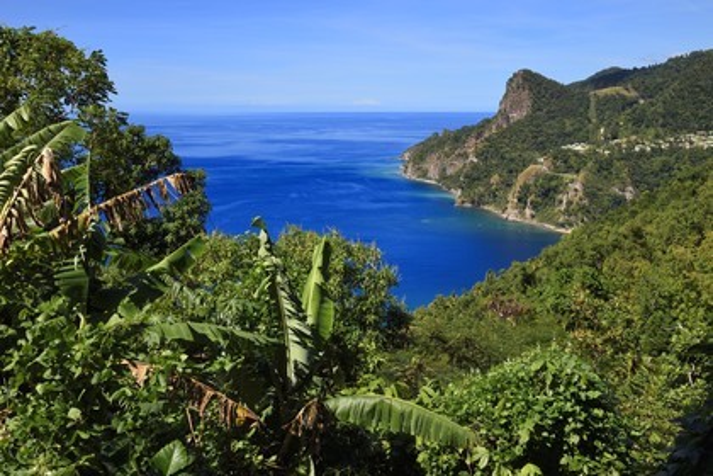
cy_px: 238
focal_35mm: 34
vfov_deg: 38.9
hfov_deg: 55.8
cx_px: 356
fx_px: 673
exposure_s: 1/160
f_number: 18
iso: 200
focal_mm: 34
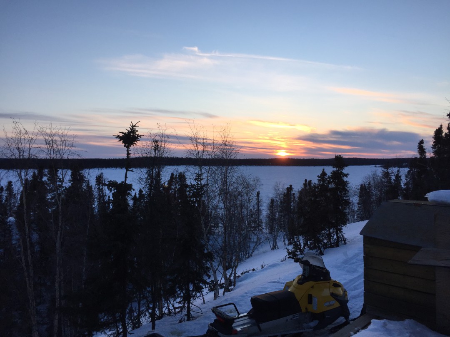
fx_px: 377
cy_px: 168
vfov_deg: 48.2
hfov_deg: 61.7
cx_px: 225
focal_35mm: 29
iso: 32
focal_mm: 4.15
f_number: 2.2
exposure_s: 1/476
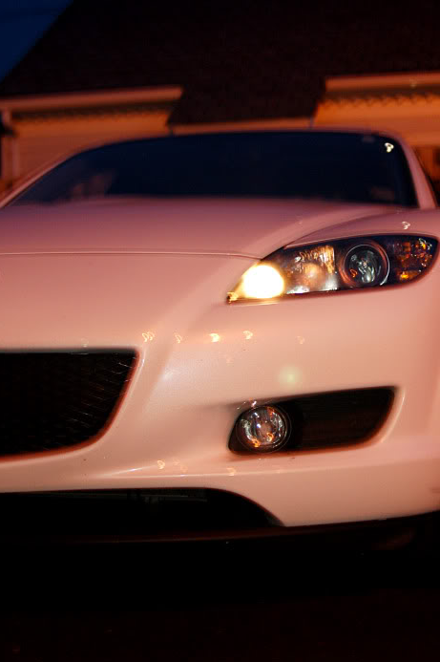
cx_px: 291
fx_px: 1138
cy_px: 313
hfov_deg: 21.8
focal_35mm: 62
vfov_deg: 32.4
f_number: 3.3
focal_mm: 28
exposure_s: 1/3
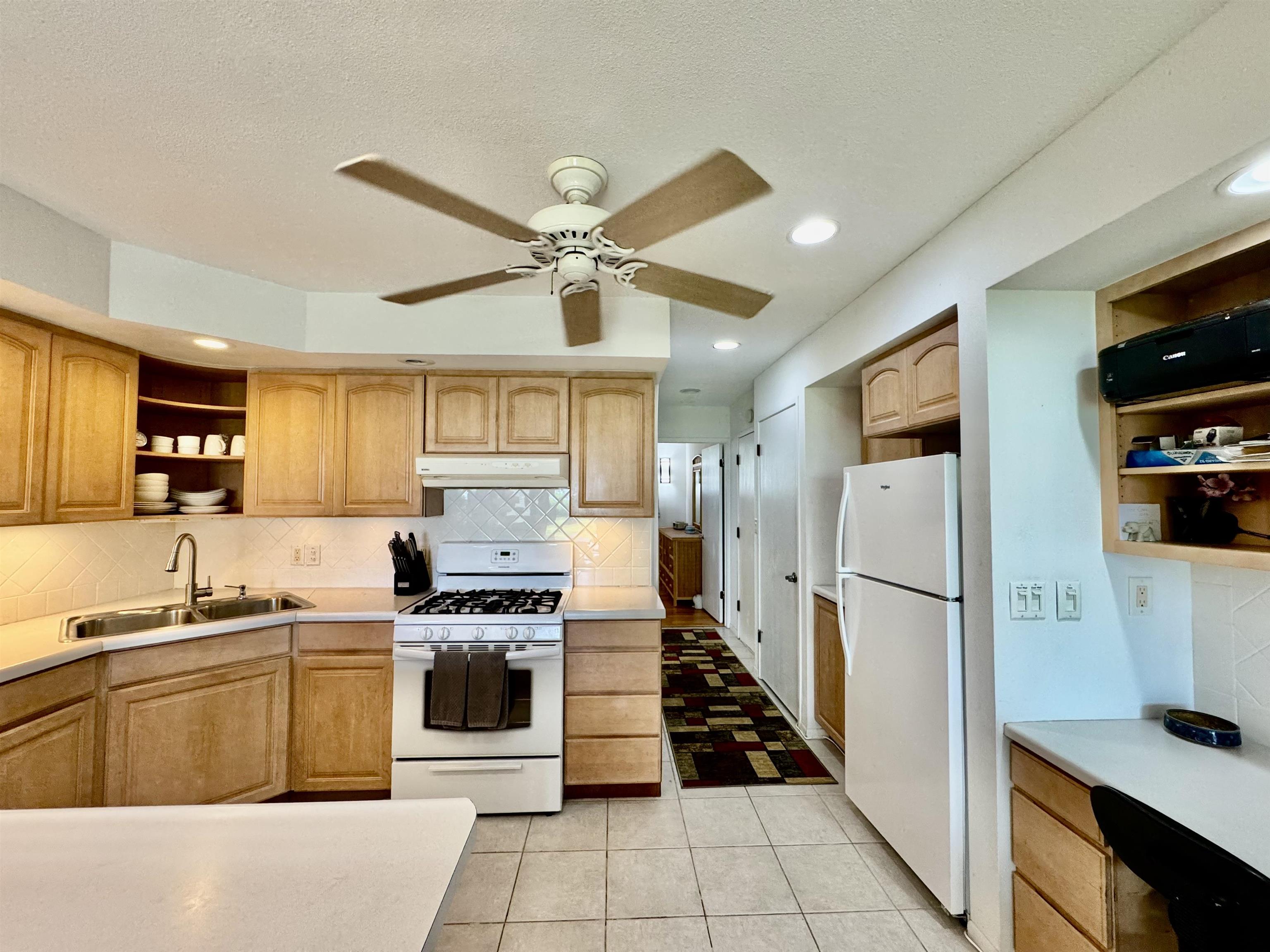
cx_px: 635
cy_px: 476
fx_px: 514
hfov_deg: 102.1
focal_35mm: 14
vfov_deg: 85.7
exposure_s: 1/120
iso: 200
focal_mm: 2.22
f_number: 2.2
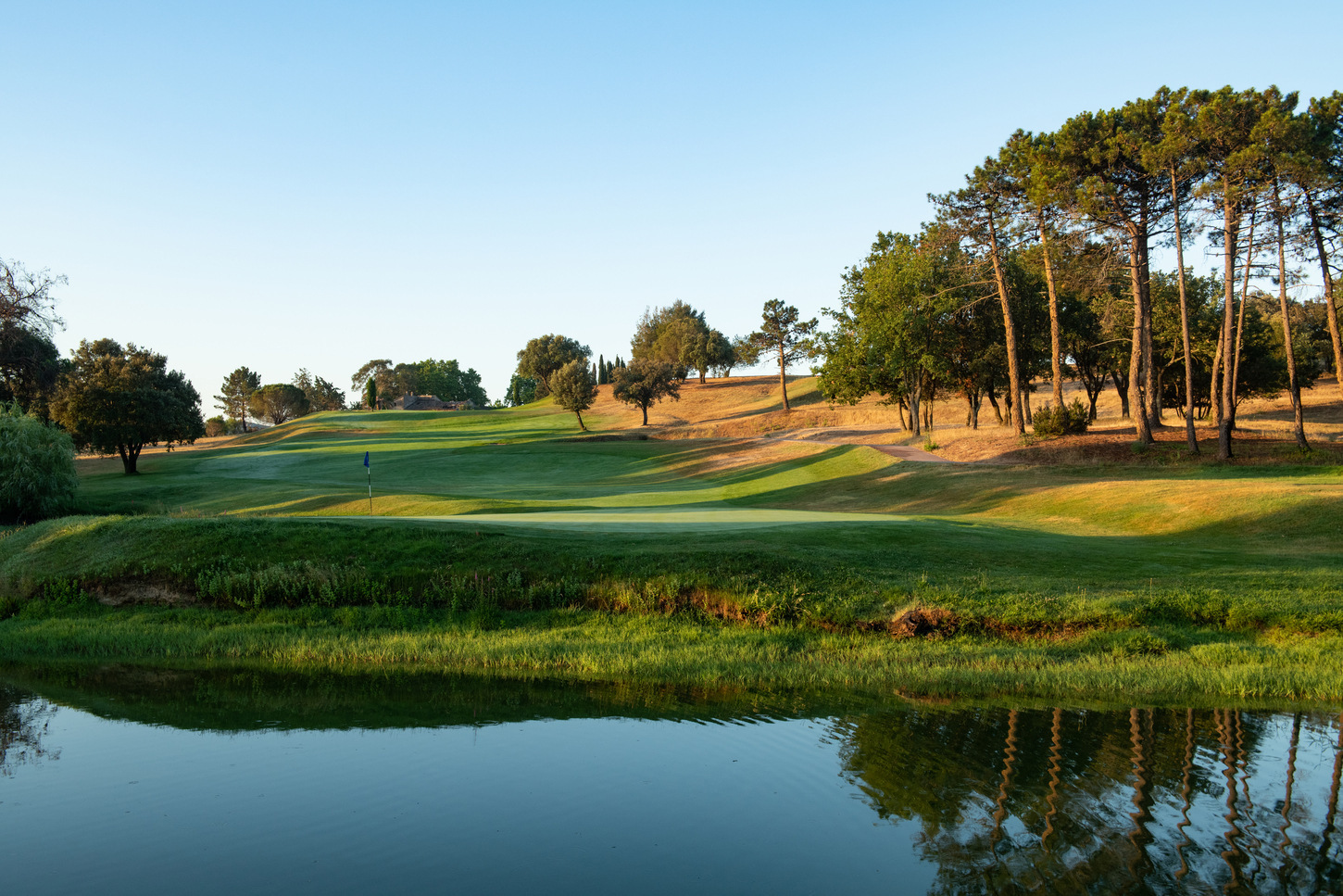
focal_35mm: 38
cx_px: 672
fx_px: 1418
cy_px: 448
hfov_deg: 50.7
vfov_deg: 35.1
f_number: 9
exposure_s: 1/160
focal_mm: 38
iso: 400
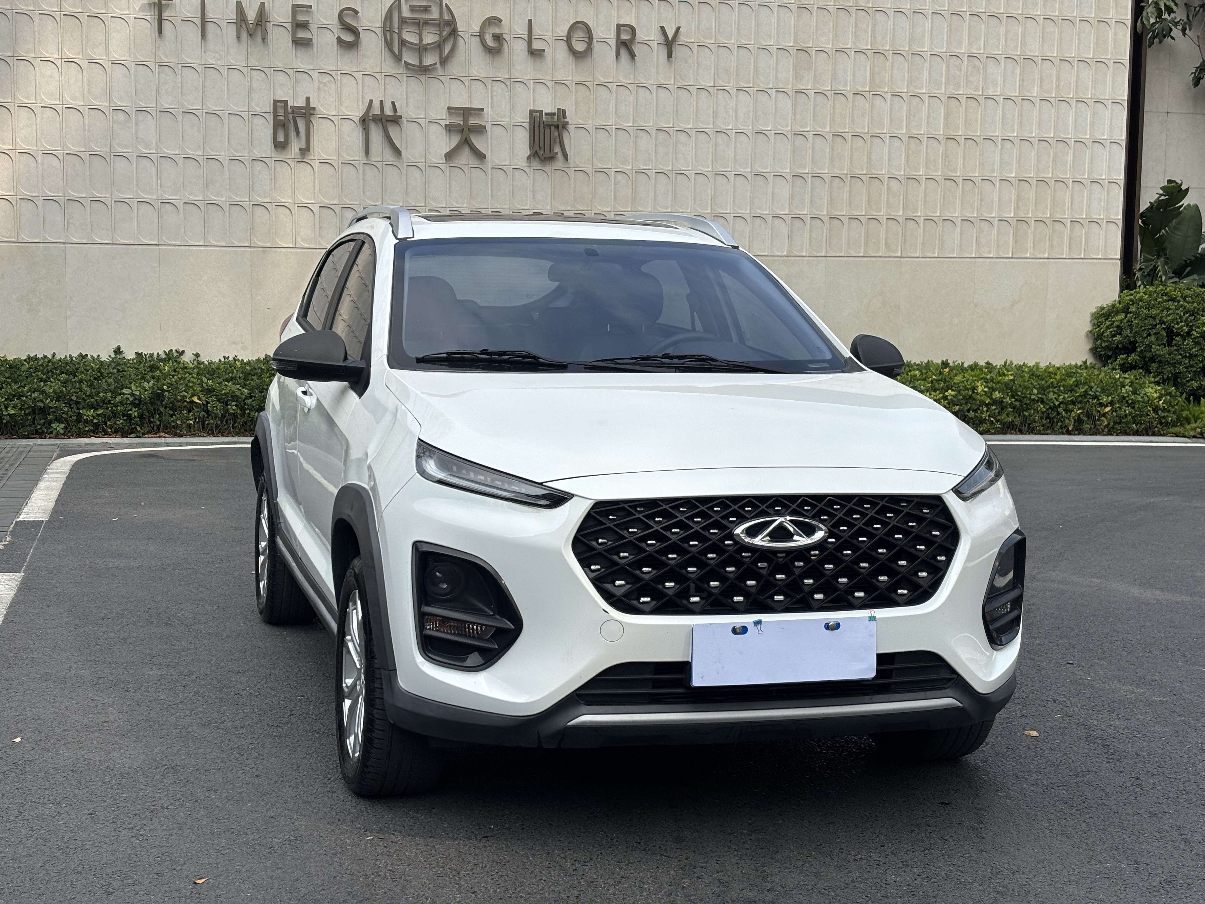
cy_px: 452
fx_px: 1810
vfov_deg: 28.0
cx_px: 602
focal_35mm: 52
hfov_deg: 36.8
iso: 40
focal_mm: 5.96
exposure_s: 1/2857
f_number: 1.6
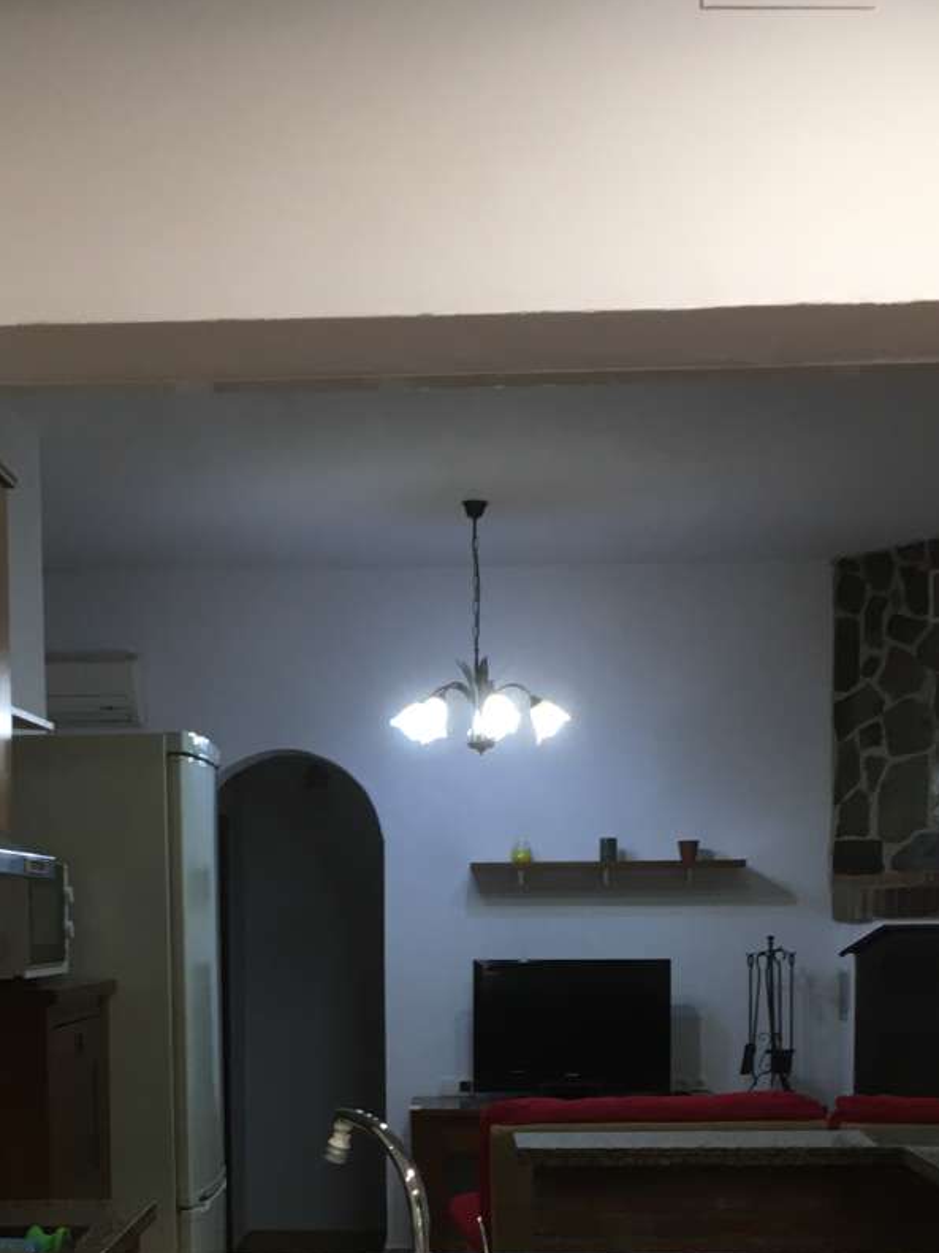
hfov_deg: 26.5
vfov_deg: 33.8
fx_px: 1990
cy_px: 1030
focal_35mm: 55
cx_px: 357
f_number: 2.2
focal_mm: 4.15
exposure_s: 1/33
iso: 80
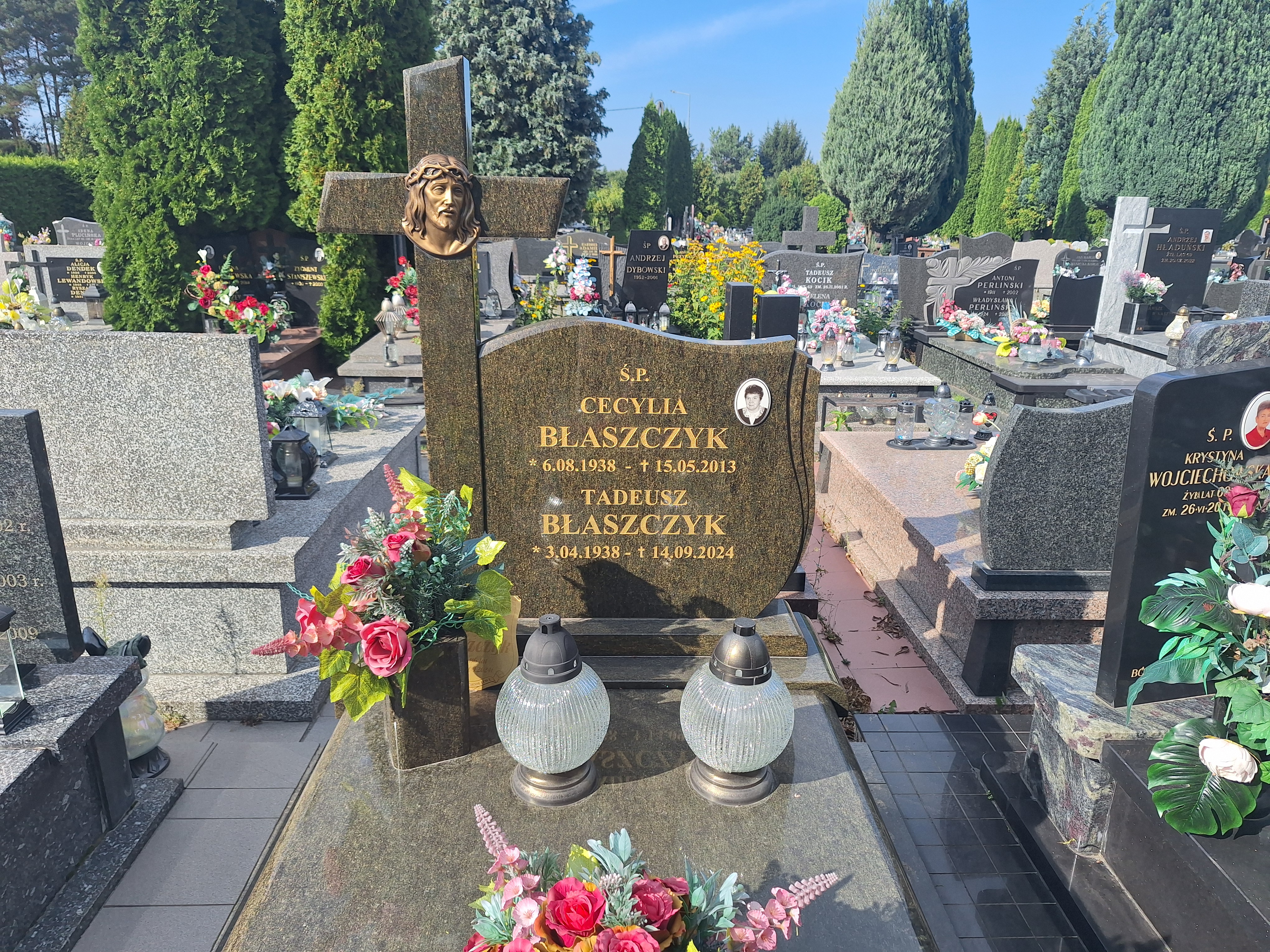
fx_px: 844
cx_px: 635
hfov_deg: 73.9
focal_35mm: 23
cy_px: 476
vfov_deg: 58.9
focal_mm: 5.54
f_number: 1.8
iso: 40
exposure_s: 1/1802
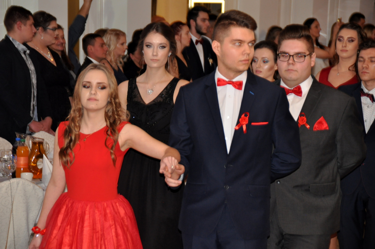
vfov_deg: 10.6
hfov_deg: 15.9
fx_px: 1342
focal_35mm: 129
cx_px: 188
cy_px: 124
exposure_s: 1/60
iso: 800
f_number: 5.3
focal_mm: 86
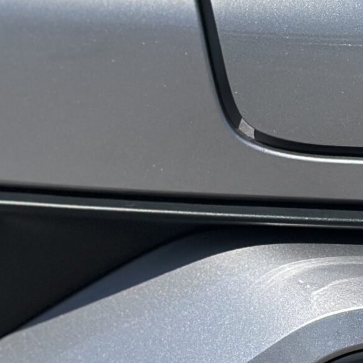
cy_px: -202
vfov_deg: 9.2
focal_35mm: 185
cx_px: 224
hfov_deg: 9.5
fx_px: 2195
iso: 100
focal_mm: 6.86
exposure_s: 1/9804
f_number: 1.78
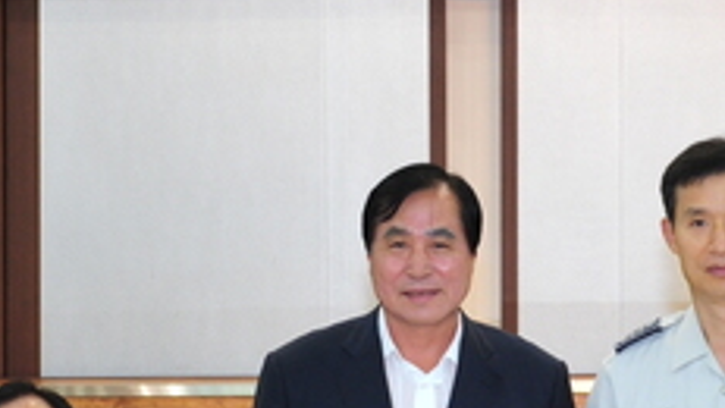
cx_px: 493
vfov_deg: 8.5
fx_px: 2749
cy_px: 242
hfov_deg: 15.0
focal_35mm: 143
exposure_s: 1/125
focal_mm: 45
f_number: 5.6
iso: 1600
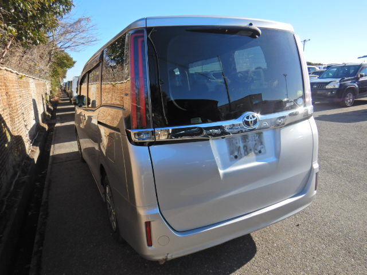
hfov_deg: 71.6
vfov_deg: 56.8
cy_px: 138
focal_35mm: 24
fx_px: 254
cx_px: 184
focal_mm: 4.3
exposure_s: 1/1500
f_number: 2.8
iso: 125
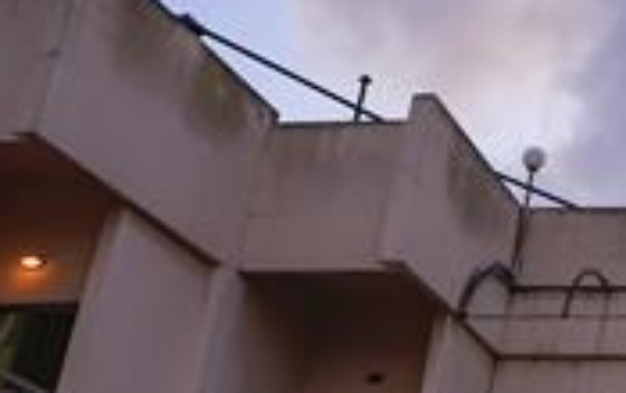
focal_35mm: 68
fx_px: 1162
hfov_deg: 23.7
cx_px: 952
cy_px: 420
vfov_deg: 18.6
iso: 400
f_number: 3.5
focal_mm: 18
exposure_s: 1/200
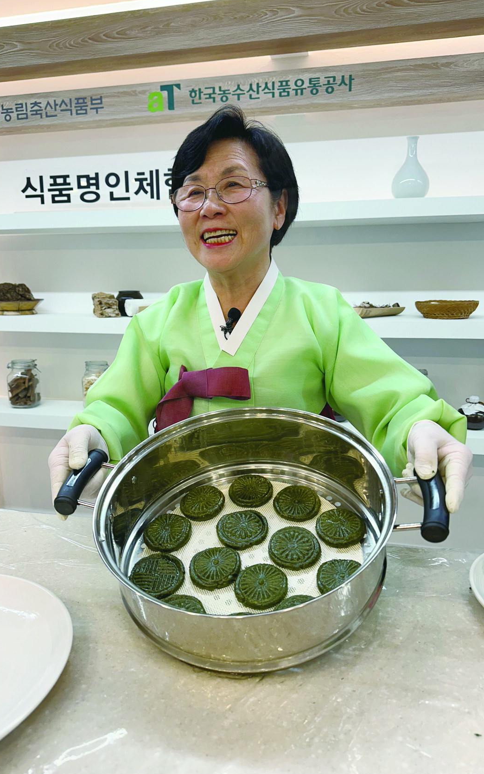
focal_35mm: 26
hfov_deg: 47.6
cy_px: 383
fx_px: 549
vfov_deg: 70.4
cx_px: 232
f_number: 1.78
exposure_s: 1/120
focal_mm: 6.86
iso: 100
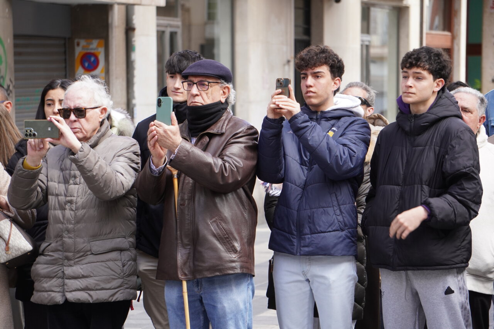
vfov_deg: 7.5
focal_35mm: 183
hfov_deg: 11.2
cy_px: 164
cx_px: 247
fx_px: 2511
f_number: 5.6
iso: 500
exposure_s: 1/200
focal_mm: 122
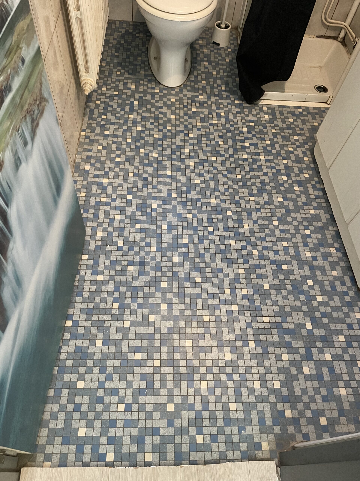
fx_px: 361
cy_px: 240
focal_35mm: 26
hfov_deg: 53.1
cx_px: 180
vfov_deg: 67.3
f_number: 1.6
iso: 640
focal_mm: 4.2
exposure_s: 1/40
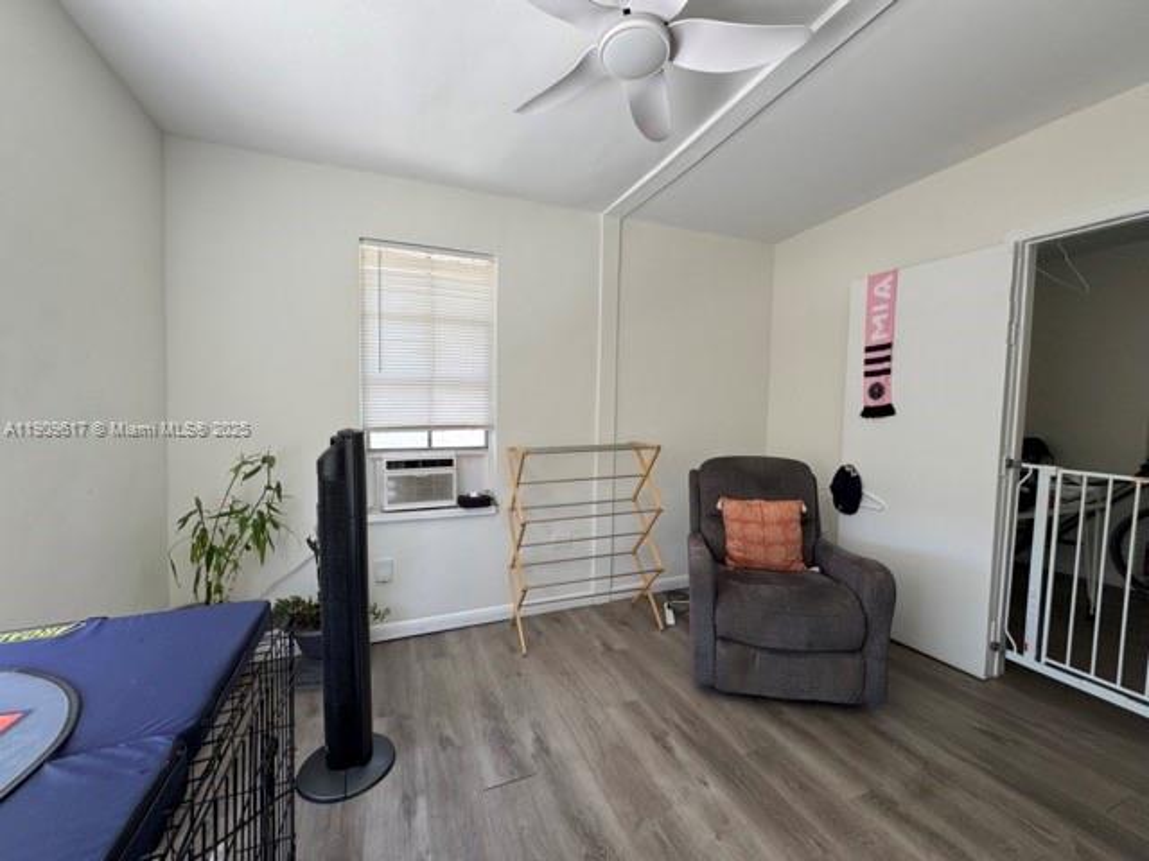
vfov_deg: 85.7
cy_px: 430
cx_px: 574
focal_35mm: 14
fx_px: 465
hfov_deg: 102.1
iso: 40
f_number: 2.2
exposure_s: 1/128
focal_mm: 2.22
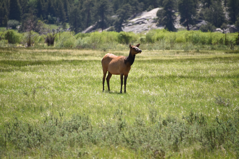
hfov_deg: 6.9
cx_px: 120
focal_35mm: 300
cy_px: 80
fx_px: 1992
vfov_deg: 4.6
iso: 280
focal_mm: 300
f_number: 5.6
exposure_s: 1/640
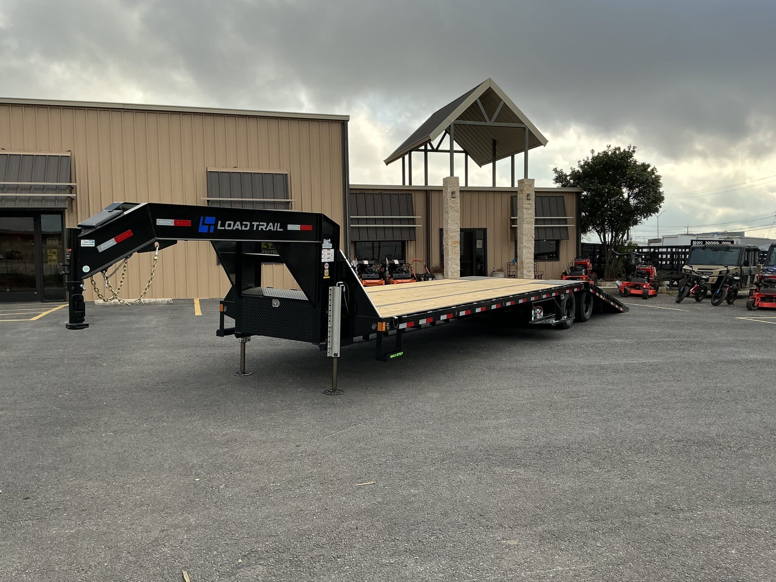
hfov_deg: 61.7
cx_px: 388
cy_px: 291
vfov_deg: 48.2
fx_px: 650
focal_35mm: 29
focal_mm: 3
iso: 25
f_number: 1.8
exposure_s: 1/944
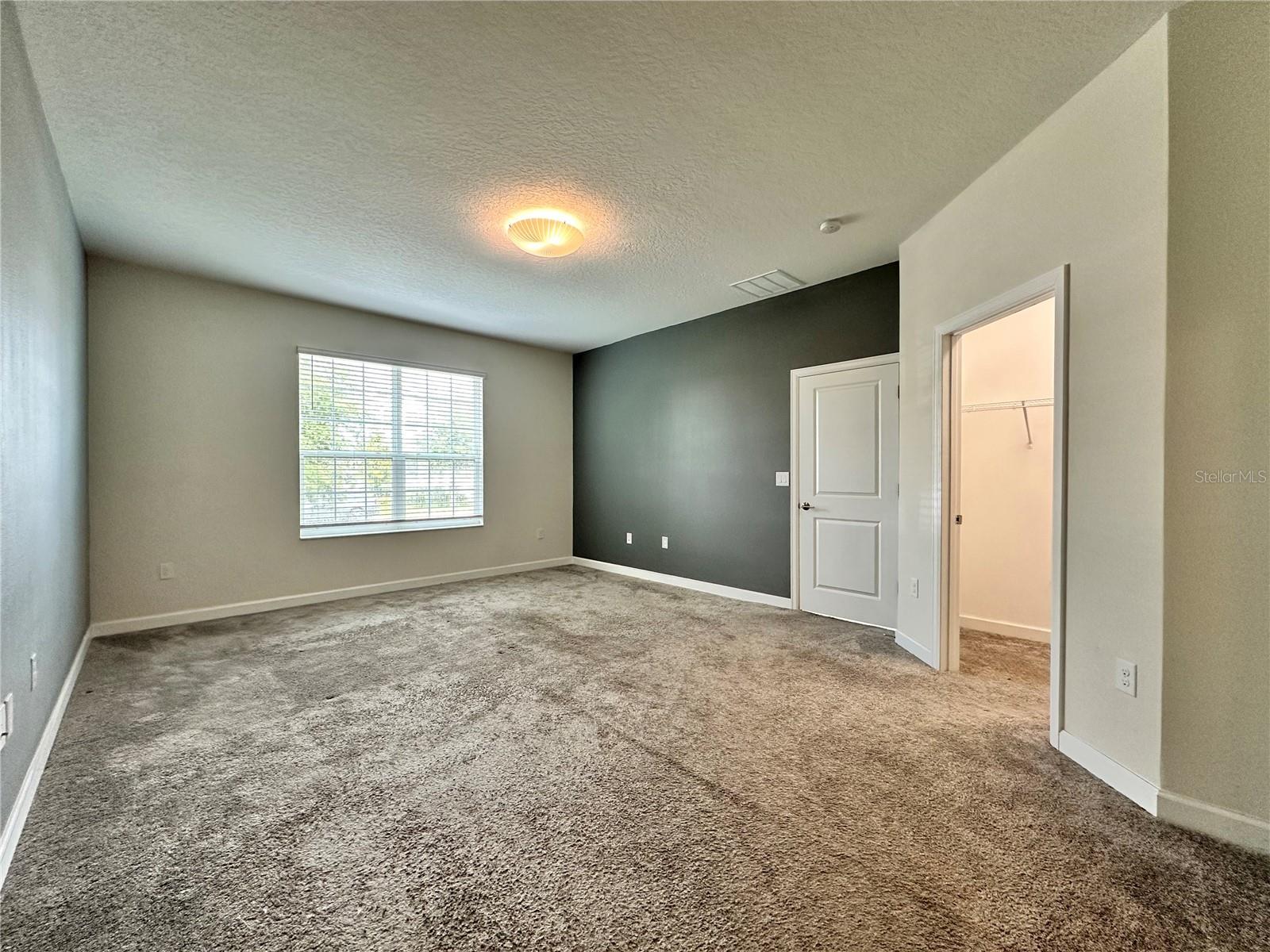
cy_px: 476
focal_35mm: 14
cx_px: 635
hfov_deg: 102.1
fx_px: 514
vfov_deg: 85.7
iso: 250
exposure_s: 1/120
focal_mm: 2.22
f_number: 2.2
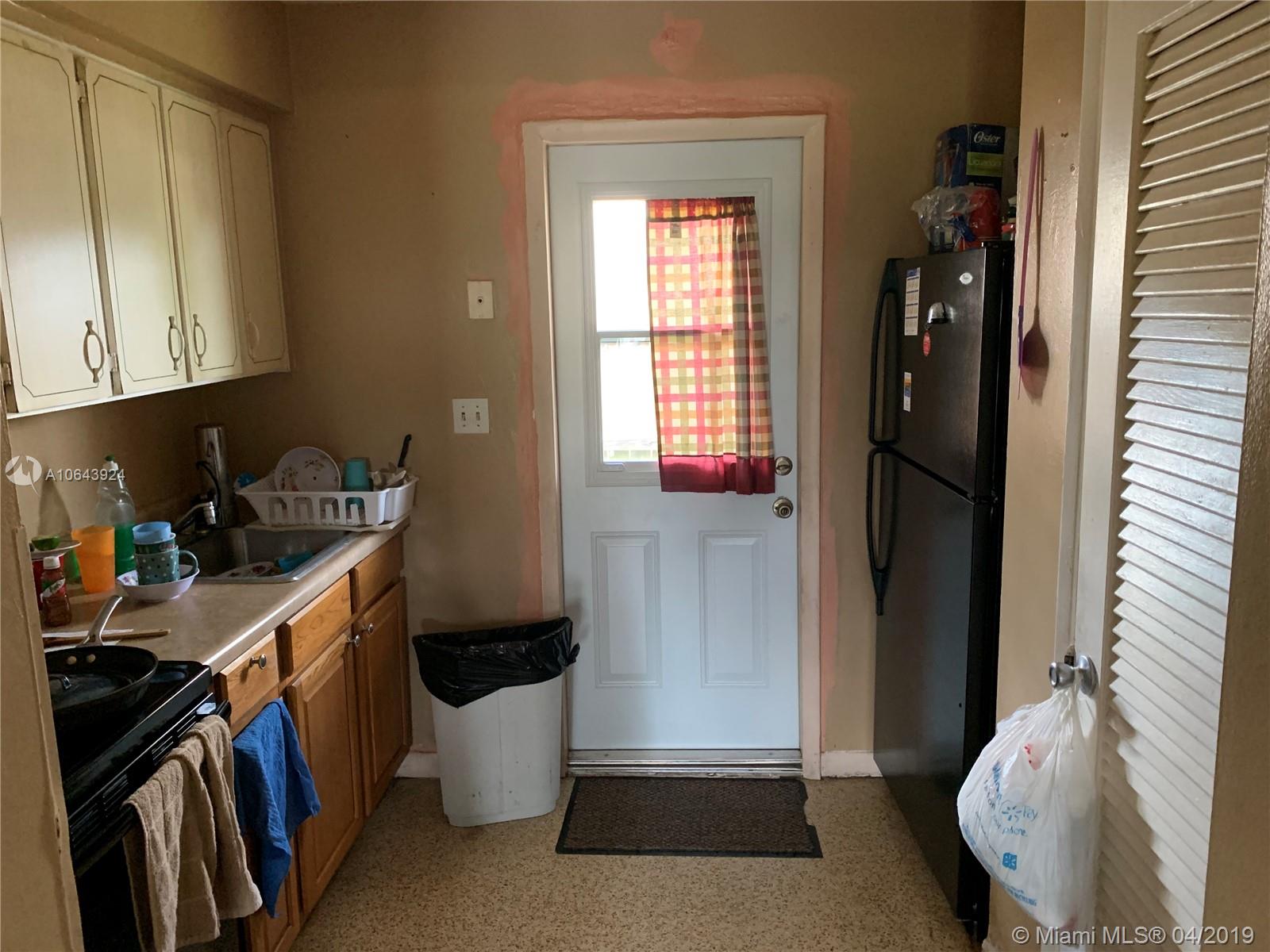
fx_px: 954
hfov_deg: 67.3
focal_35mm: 26
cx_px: 635
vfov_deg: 53.1
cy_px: 476
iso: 400
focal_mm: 4.25
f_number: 1.8
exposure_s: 1/46
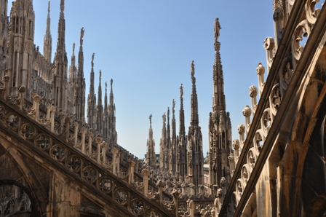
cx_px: 163
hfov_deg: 53.2
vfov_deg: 36.8
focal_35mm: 36
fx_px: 326
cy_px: 108
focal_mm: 24
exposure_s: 1/160
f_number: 13
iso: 200
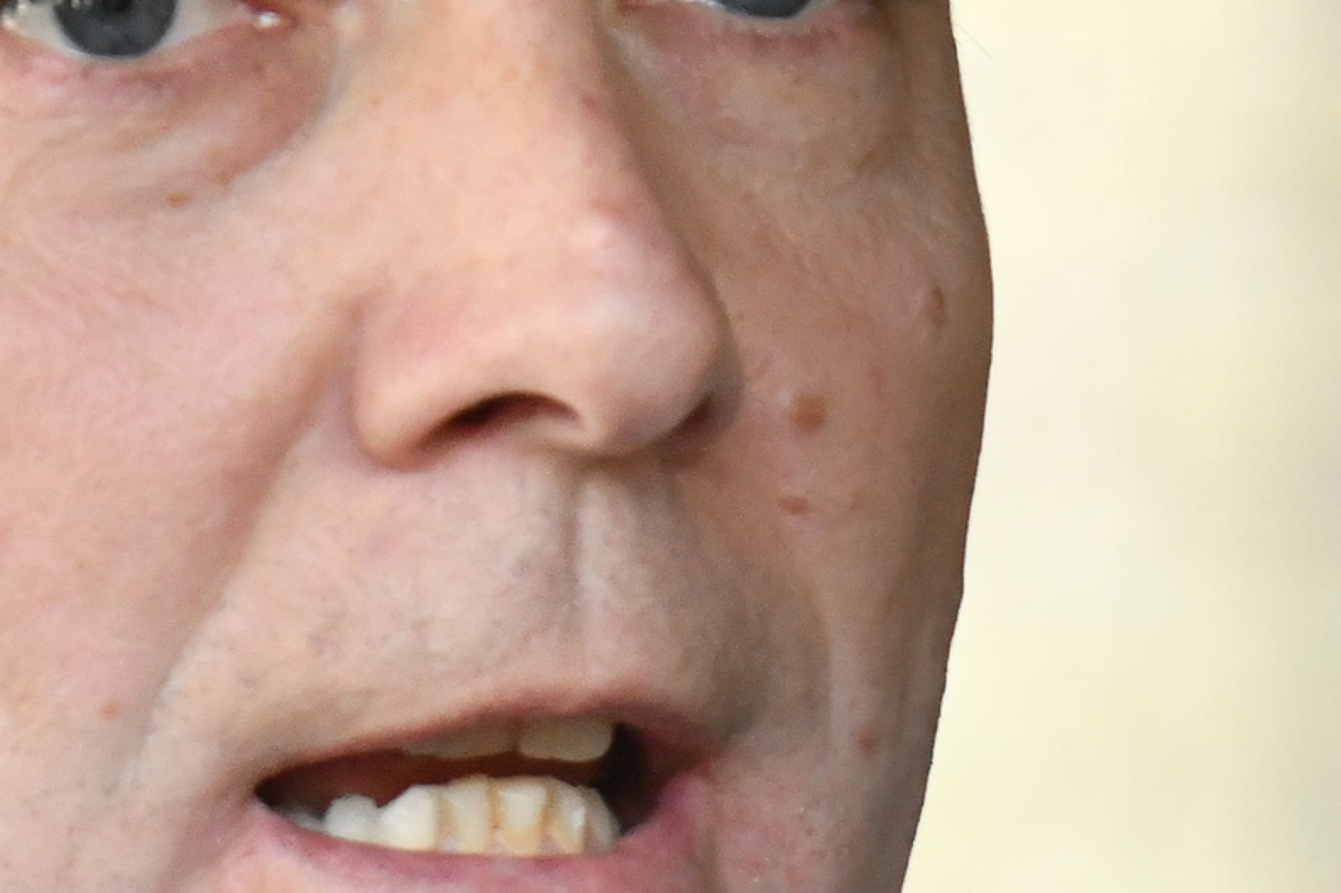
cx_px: -206
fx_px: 20292
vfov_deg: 2.5
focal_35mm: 545
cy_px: 653
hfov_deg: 3.8
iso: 2000
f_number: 5.6
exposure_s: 1/500
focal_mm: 120
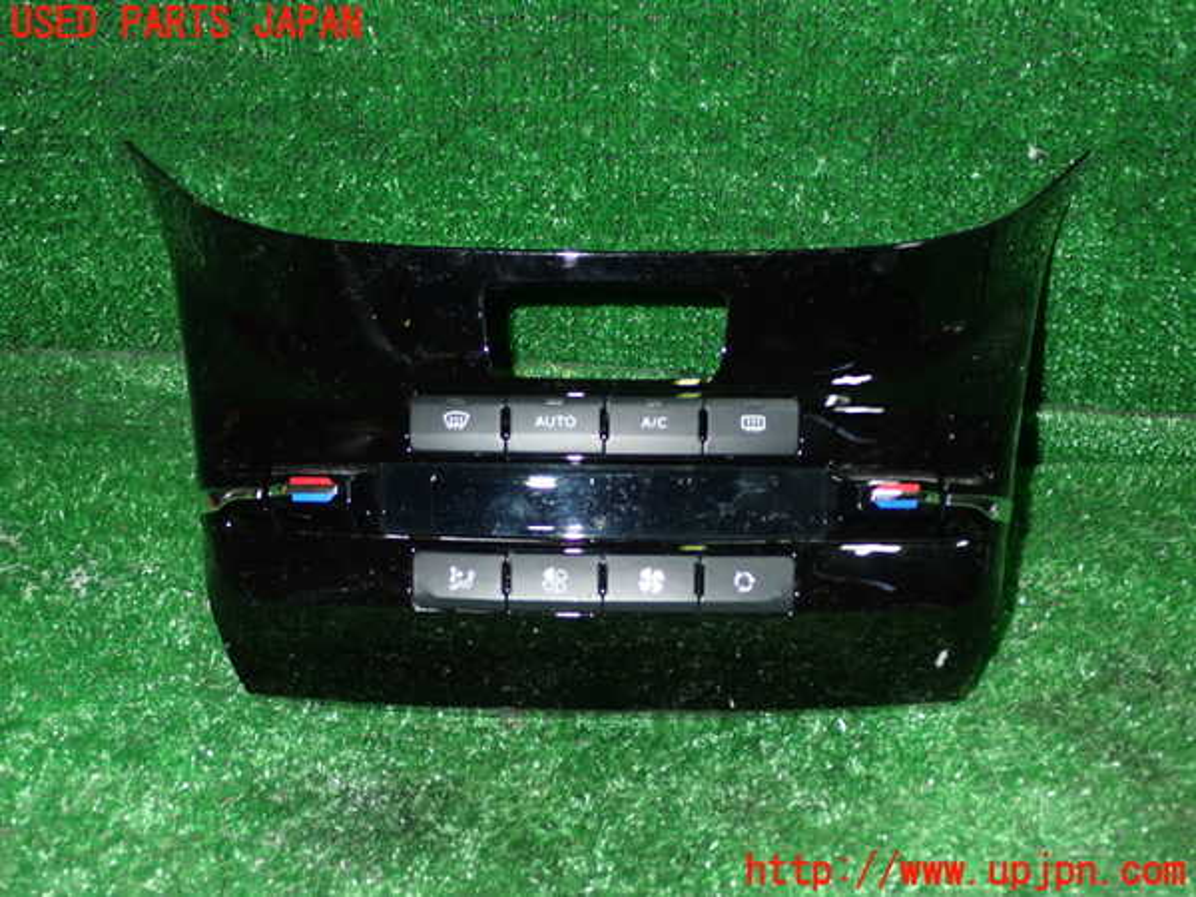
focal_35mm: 44
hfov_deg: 42.9
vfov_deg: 32.9
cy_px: 448
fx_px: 1520
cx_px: 598
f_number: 9
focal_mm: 7.84
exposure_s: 1/40
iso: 800
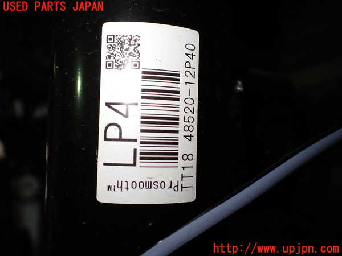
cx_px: 171
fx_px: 296
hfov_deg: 60.0
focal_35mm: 30
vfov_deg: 46.8
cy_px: 128
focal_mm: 5.4
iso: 160
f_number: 2.3
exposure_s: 1/125
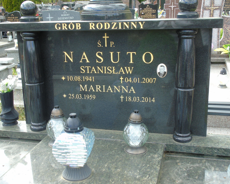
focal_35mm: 42
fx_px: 286
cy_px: 92
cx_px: 114
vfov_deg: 35.7
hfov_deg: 43.8
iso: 80
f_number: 6.5
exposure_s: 1/30
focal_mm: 7.1
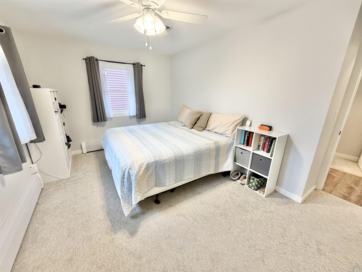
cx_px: 181
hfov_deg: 102.1
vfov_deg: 85.7
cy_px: 136
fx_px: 146
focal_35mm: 14
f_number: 2.2
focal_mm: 2.22
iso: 250
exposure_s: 1/60
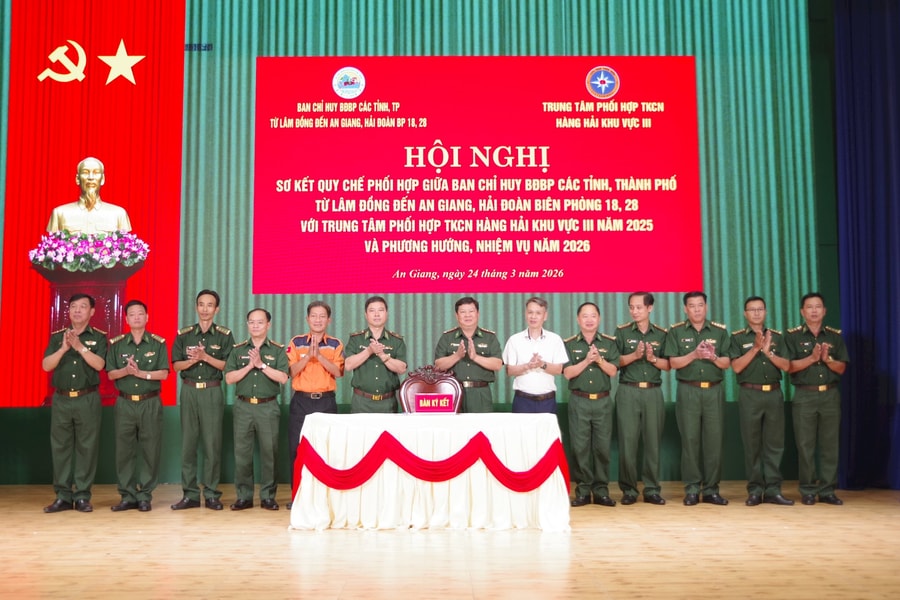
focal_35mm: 36
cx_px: 450
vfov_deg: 36.9
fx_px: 900
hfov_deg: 53.1
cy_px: 300
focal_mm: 24
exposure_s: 1/100
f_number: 4
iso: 800
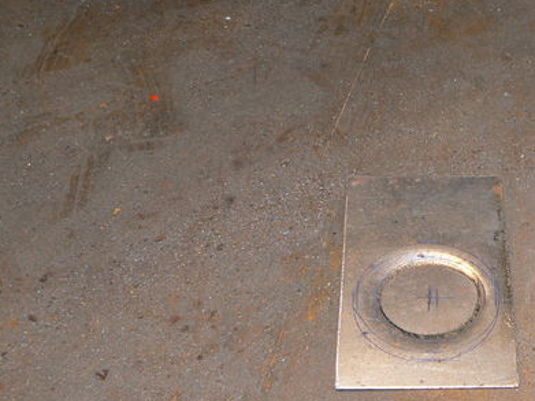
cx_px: 428
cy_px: 309
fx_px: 912
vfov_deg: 24.5
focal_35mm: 59
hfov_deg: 31.8
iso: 100
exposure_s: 1/30
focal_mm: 6
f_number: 2.8
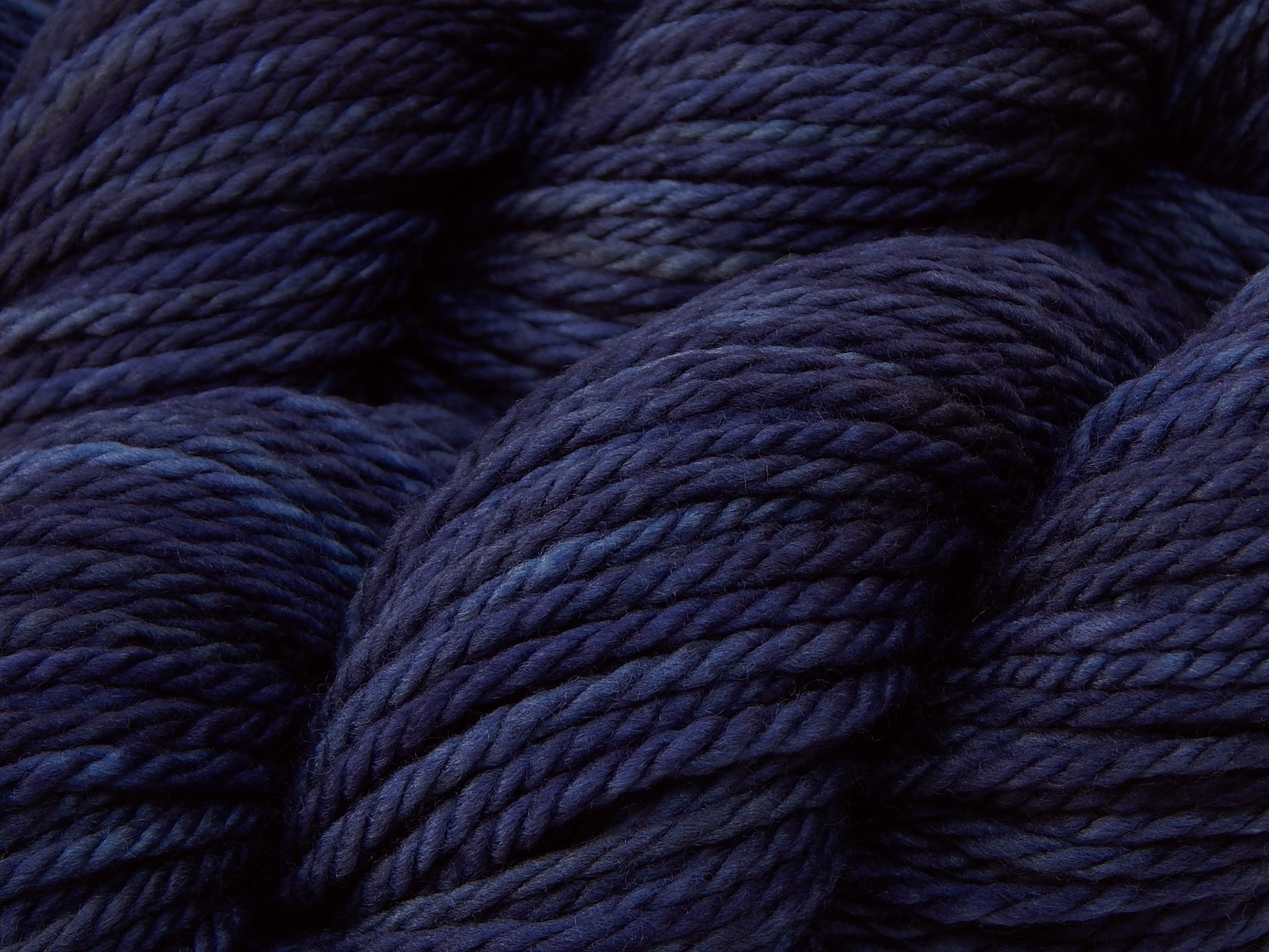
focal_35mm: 132
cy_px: 476
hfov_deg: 14.9
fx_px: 4839
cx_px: 634
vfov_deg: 11.2
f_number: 4.8
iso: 125
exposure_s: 1/8
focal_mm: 23.4
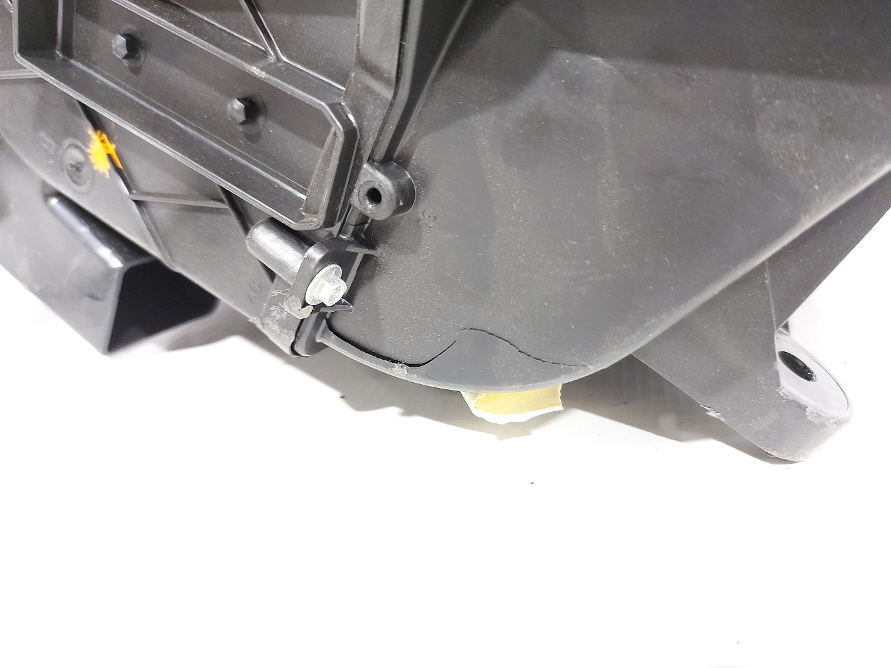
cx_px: 446
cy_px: 334
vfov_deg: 56.8
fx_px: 618
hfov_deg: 71.6
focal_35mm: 24
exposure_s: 1/33
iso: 320
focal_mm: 5.23
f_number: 1.8
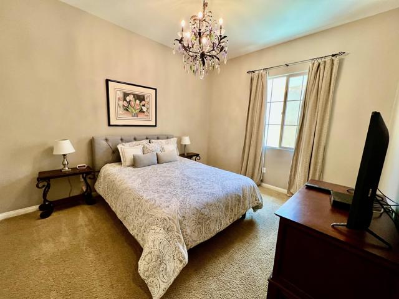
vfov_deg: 89.9
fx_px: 150
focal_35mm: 13
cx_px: 200
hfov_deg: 106.2
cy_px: 150
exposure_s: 1/60
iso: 160
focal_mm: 1.57
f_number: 1.8
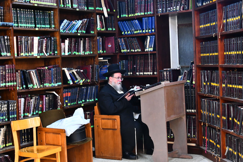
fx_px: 418
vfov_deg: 21.9
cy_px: 81
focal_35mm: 62
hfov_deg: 32.4
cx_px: 122
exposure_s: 1/60
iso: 3200
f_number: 5.6
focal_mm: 62
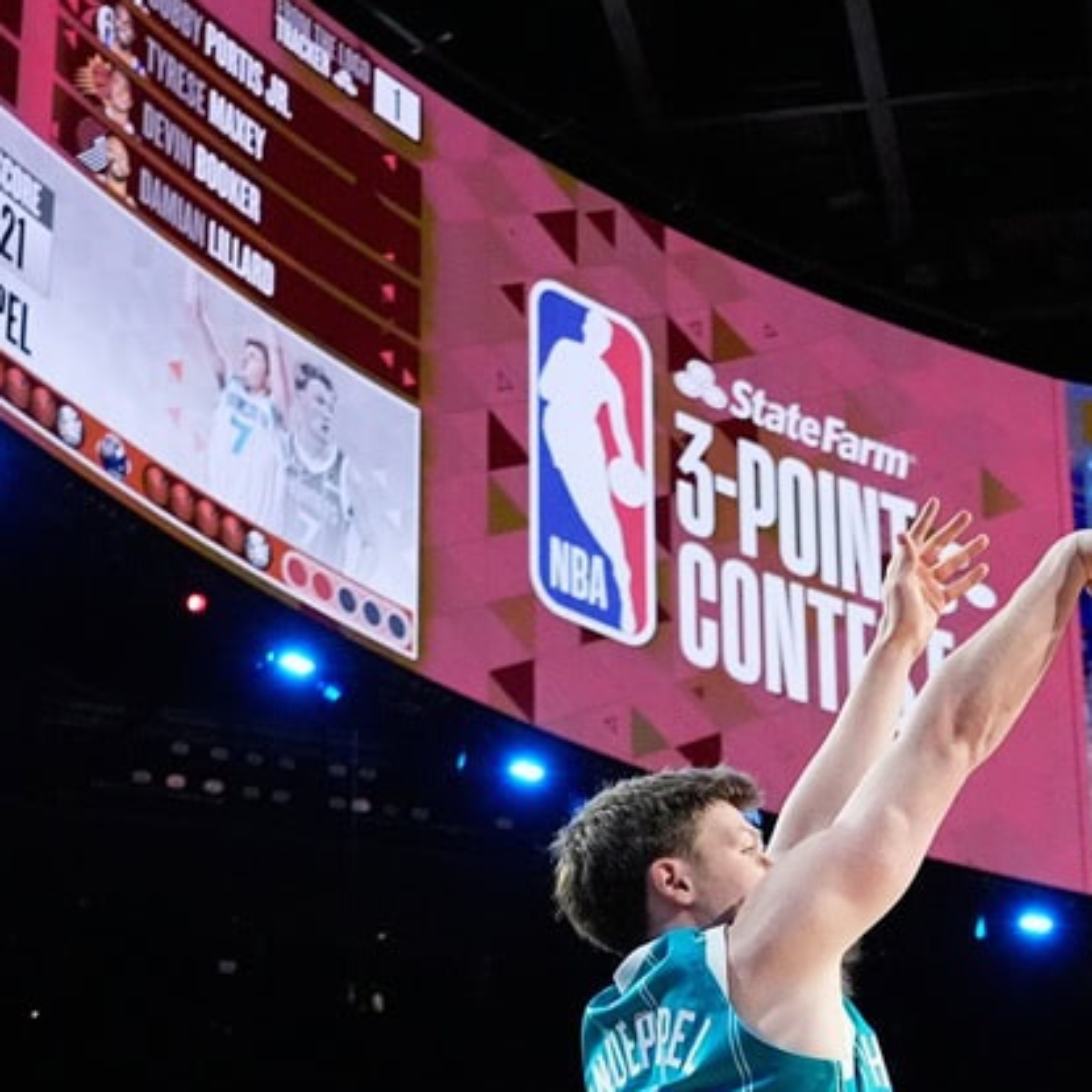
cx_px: 858
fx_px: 3176
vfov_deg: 19.1
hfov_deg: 19.3
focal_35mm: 89
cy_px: 1029
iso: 6400
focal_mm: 29
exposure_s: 1/1600
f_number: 4
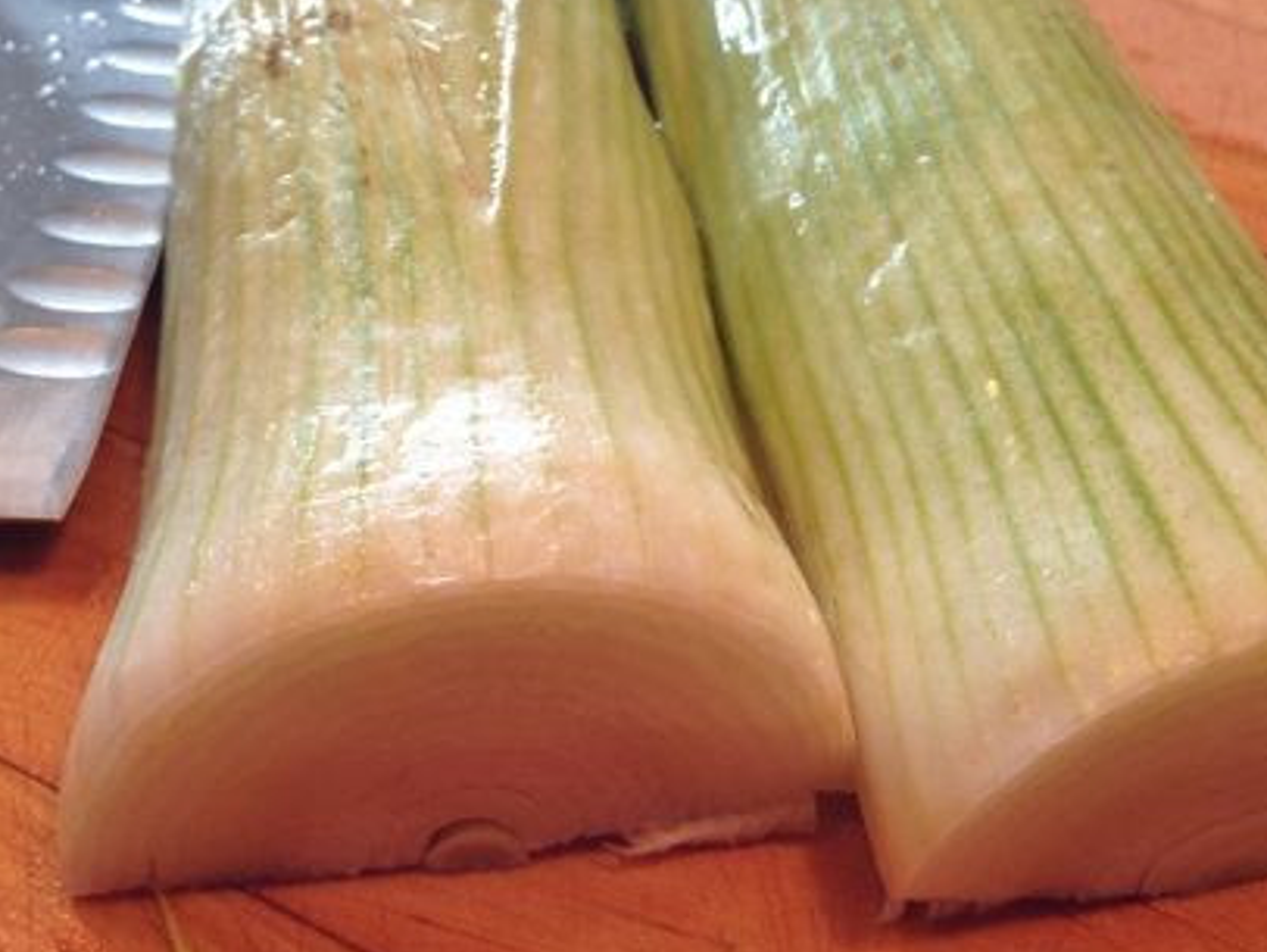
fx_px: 1904
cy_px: 565
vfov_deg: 28.0
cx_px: 640
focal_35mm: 52
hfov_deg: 36.8
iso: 50
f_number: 2.4
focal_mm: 4.12
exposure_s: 1/24
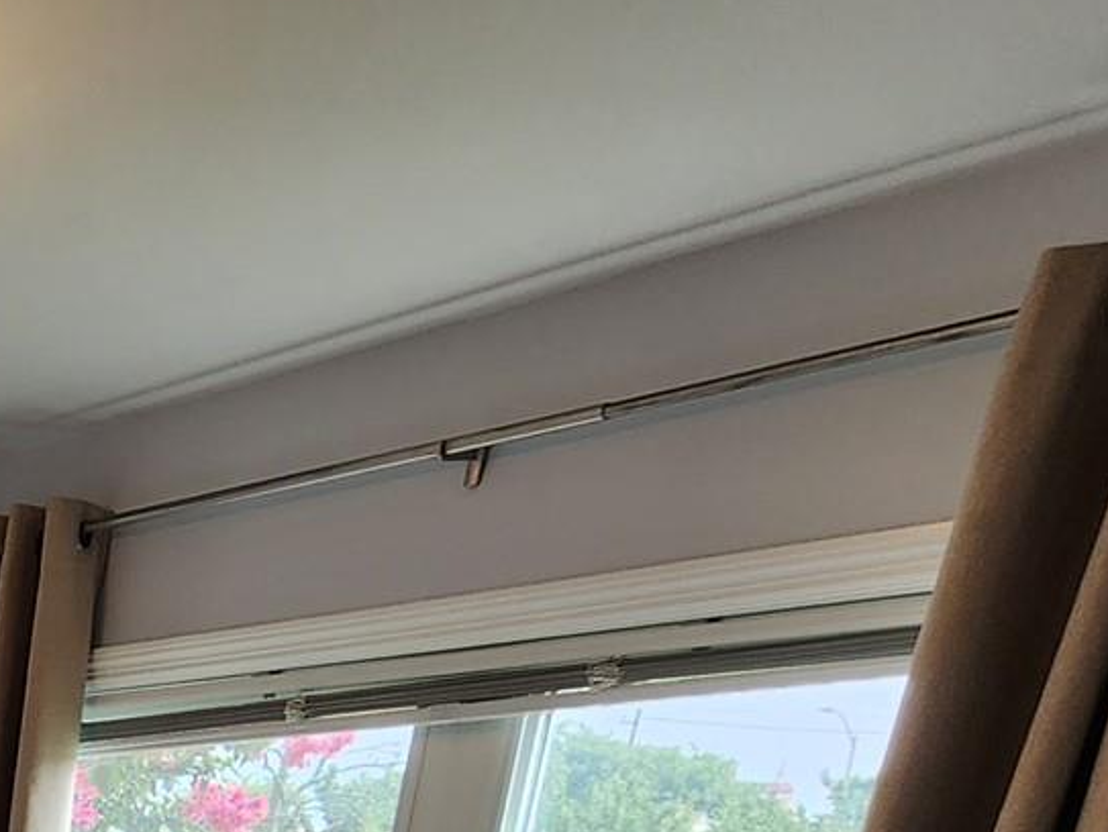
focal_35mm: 49
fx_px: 1569
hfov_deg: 25.8
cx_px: -647
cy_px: 1468
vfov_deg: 21.0
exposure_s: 1/120
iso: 64
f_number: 2.2
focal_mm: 2.2
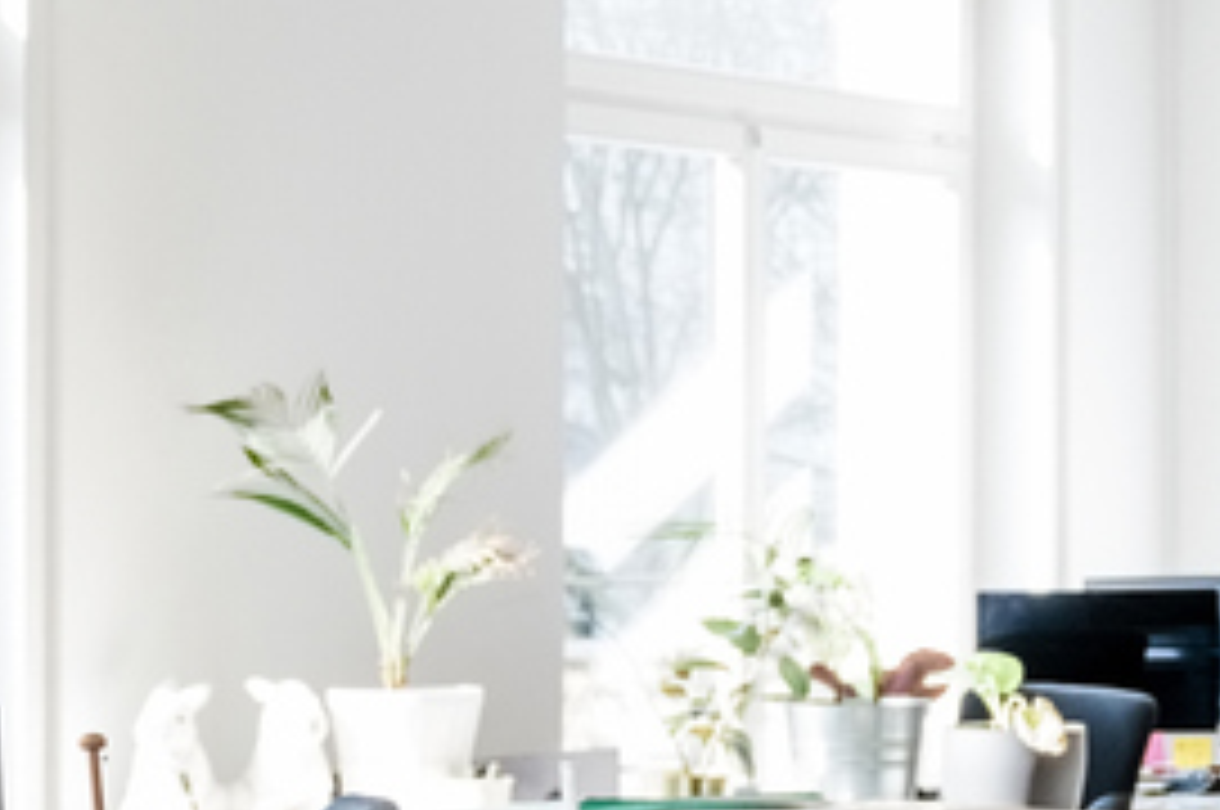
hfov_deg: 14.8
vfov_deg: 9.8
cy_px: 752
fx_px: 4705
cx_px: 486
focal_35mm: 139
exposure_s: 1/200
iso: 400
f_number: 2.8
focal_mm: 30
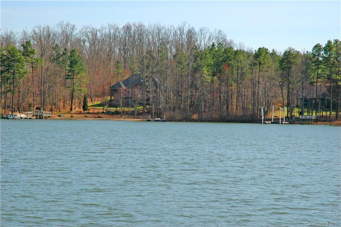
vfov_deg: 13.0
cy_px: 114
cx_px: 170
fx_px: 993
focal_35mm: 105
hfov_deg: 19.5
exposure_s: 1/320
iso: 200
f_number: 9
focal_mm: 70
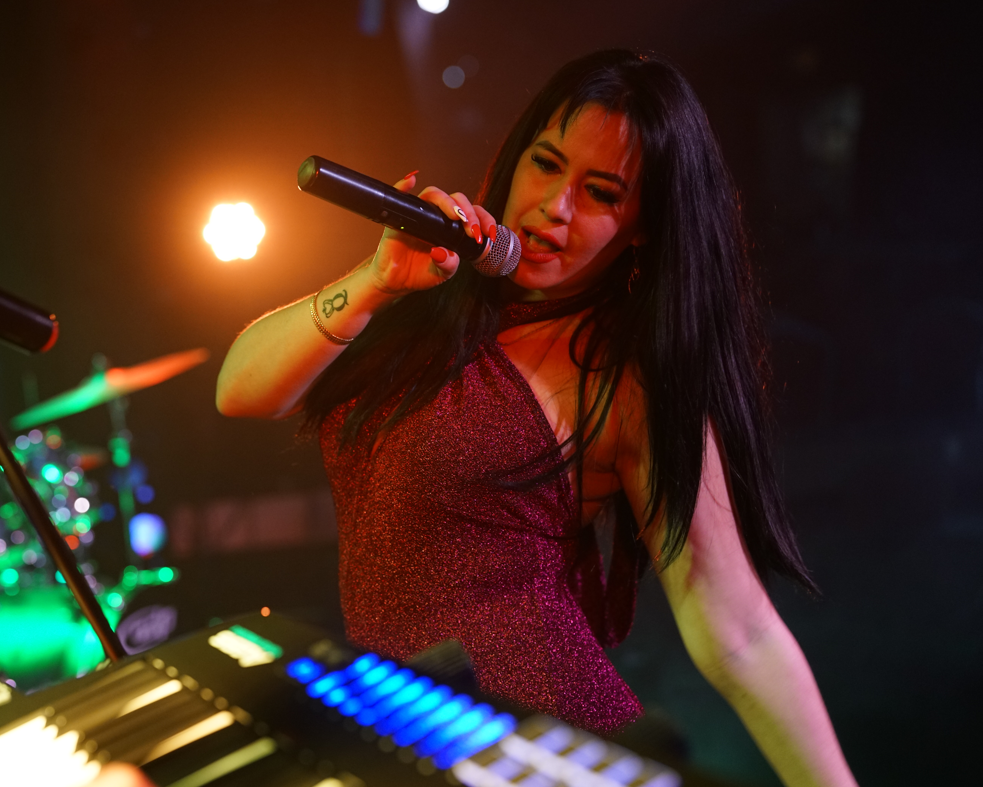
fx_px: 2095
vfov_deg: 21.3
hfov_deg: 26.1
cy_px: 411
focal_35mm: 72
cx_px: 248
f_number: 2.2
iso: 1600
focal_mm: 50
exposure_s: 1/160
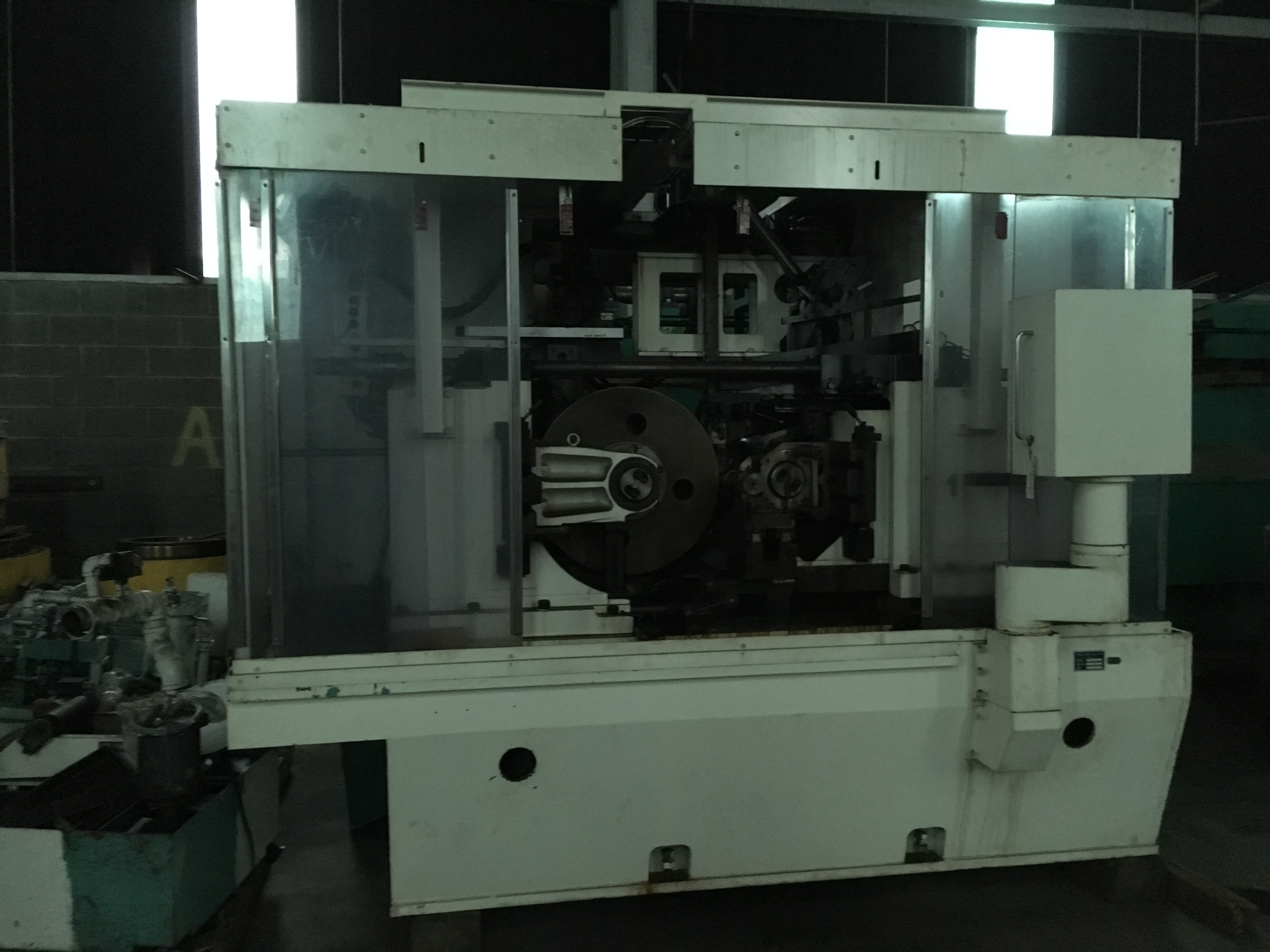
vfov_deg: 48.2
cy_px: 476
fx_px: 1064
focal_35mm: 29
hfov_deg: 61.7
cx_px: 635
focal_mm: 4.15
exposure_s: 1/15
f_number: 2.2
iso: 640
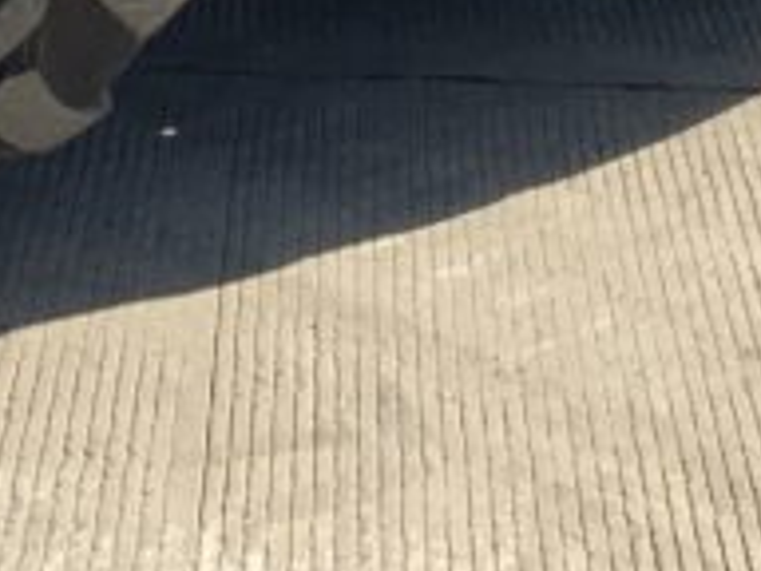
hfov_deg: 12.7
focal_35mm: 155
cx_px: 341
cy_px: -940
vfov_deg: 8.5
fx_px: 3408
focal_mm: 3
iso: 16
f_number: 1.8
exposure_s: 1/2141
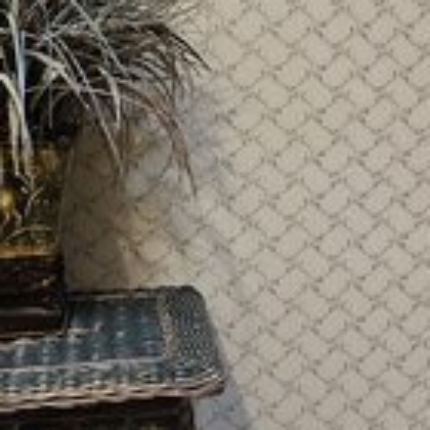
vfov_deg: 18.6
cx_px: 482
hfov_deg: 18.0
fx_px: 1307
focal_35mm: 93
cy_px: 129
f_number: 1.8
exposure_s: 1/120
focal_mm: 5.4
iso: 320
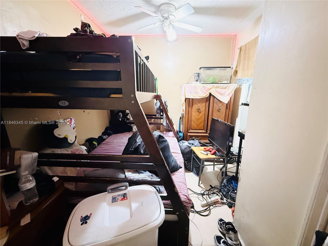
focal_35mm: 14
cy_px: 123
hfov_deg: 102.1
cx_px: 164
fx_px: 133
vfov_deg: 85.7
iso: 1000
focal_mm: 2.22
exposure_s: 1/40
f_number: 2.2
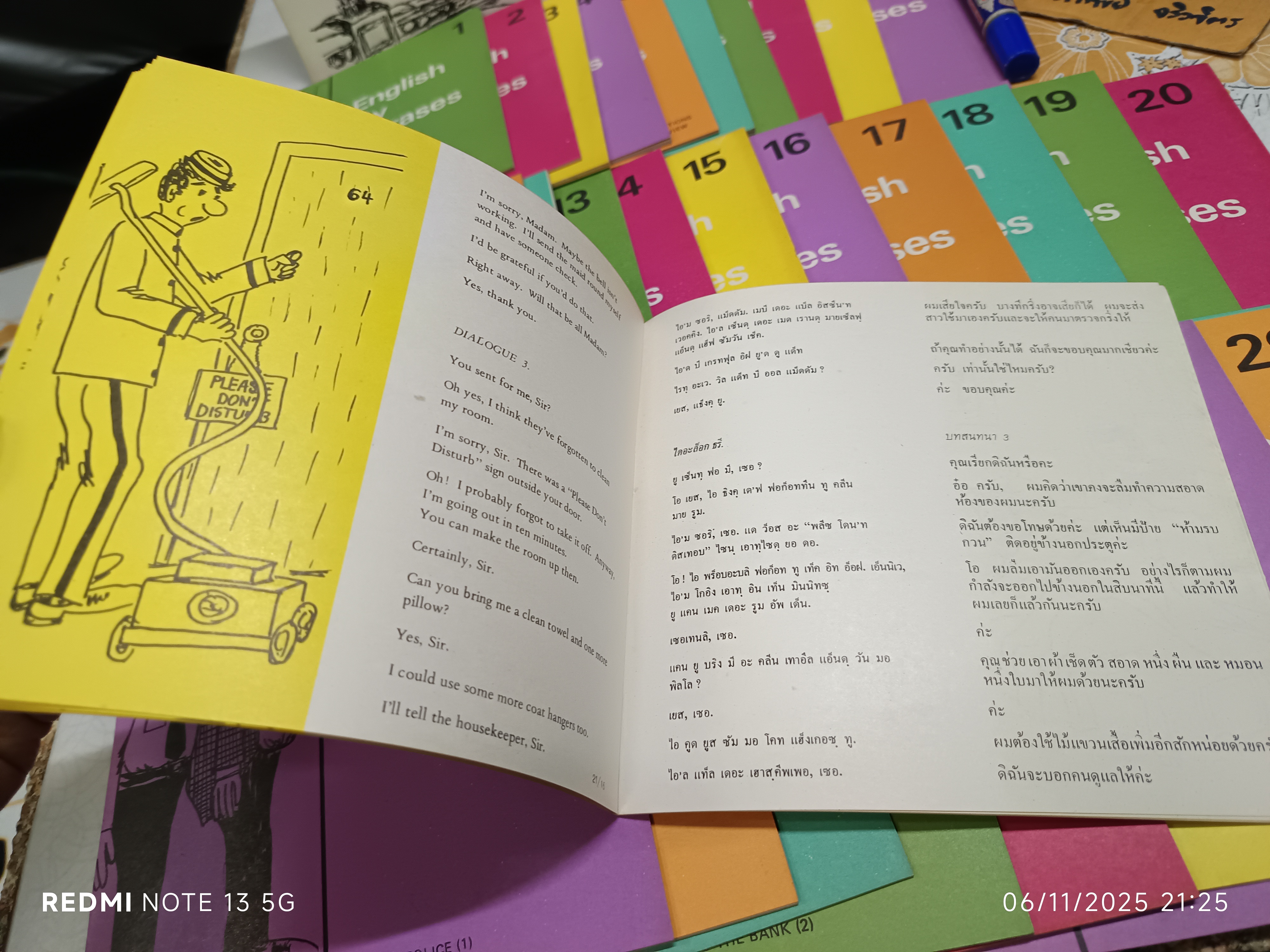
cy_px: 476
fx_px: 881
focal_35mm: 24
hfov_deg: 71.6
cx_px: 635
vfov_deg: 56.8
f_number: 1.7
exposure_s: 1/33.3
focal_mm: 5.31
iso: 874
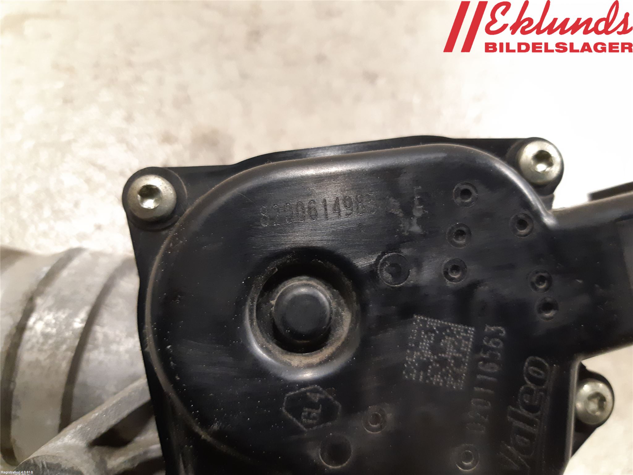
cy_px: 238
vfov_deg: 53.1
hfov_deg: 67.3
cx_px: 316
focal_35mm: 26
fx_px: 475
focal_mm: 3.93
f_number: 1.7
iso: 250
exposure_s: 1/25
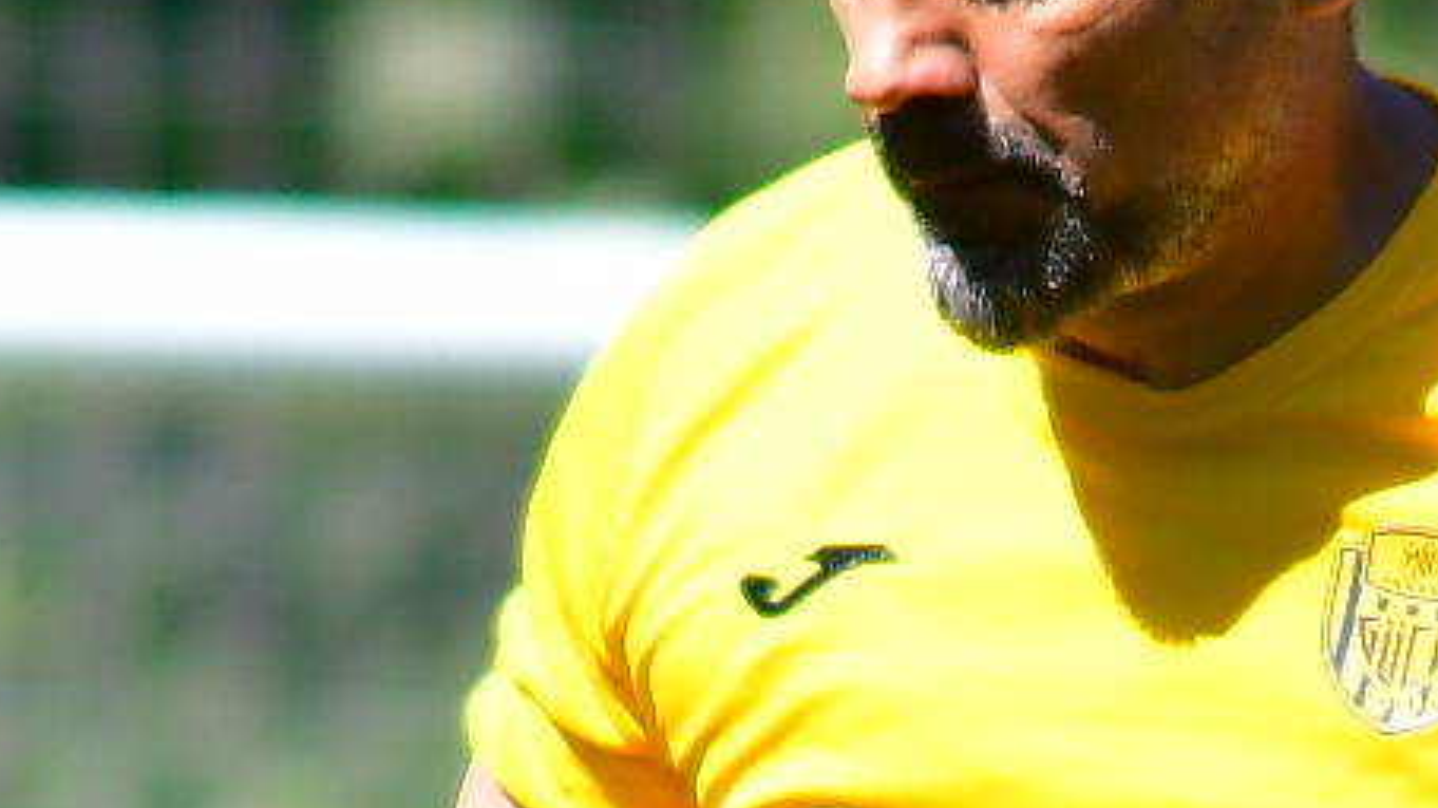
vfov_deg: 0.4
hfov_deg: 0.7
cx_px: 1014
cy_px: 2237
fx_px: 110233
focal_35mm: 2892
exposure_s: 1/2000
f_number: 4
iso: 400
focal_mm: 300
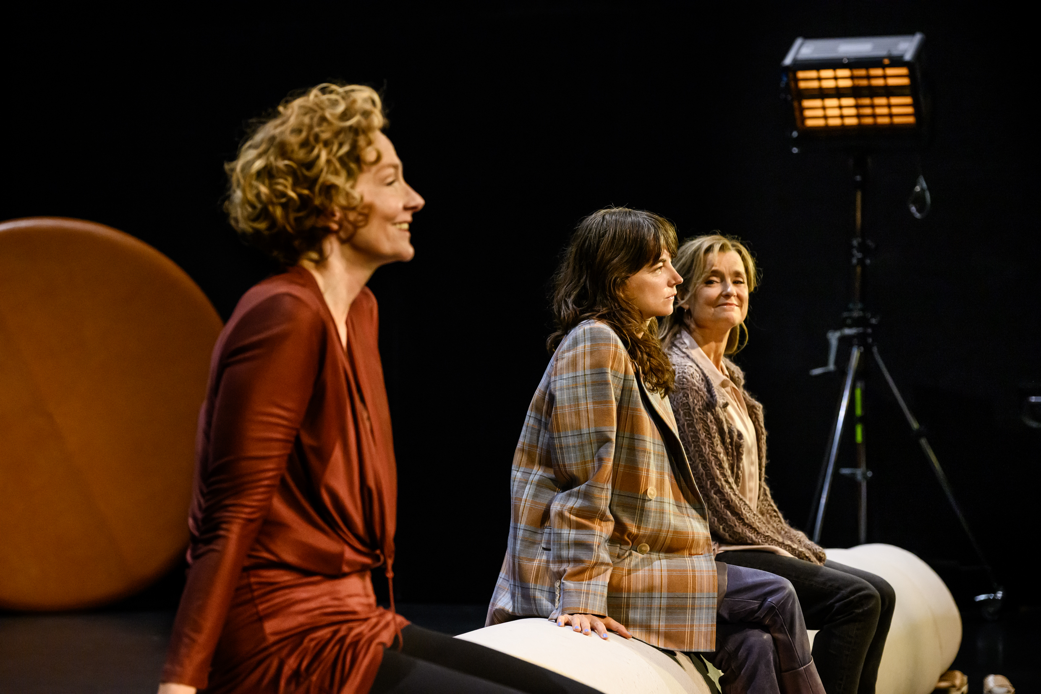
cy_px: 347
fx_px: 2458
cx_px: 520
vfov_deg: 16.1
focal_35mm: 85
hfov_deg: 23.9
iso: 6400
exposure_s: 1/320
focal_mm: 85
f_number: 4
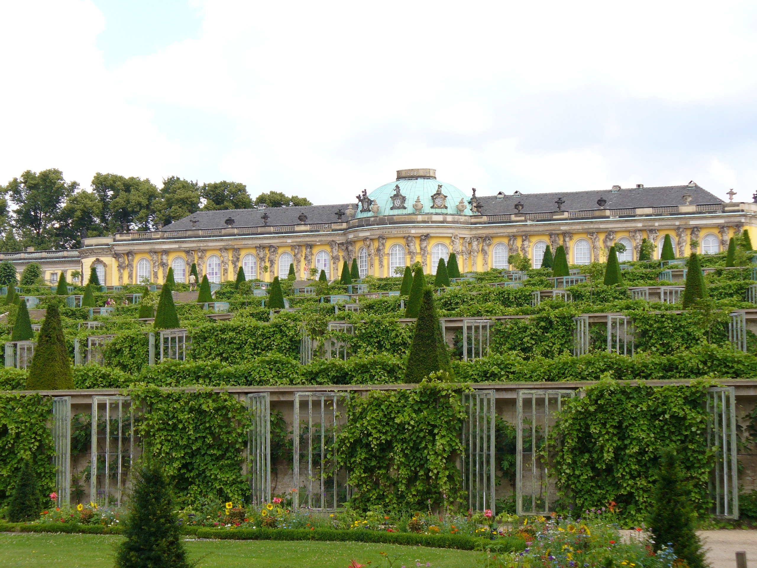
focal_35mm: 88
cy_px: 284
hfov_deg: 22.3
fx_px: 1924
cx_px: 378
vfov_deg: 16.8
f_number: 3.4
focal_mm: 14.5
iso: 80
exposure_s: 1/400
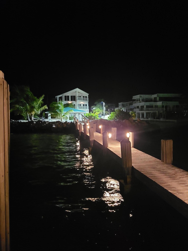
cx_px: 94
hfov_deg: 53.1
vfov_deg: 67.3
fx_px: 188
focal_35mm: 26
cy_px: 126
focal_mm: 5.4
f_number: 1.8
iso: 1250
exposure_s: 1/9
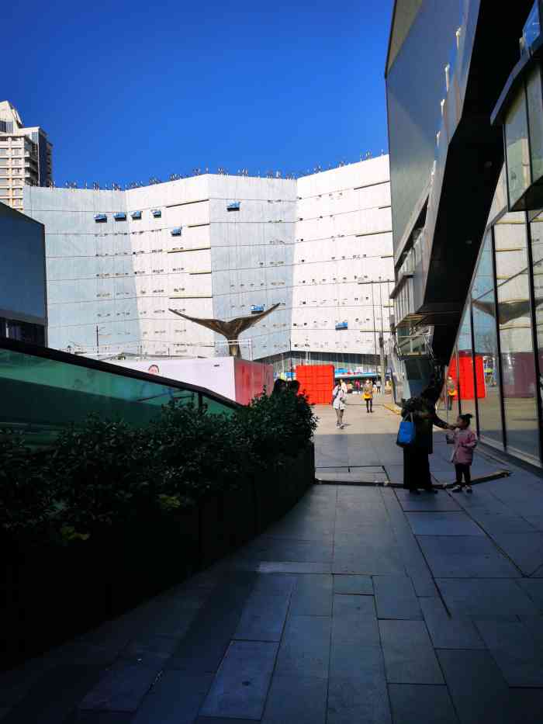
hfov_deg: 51.4
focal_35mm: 27
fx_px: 565
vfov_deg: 65.3
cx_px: 272
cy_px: 362
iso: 50
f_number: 1.6
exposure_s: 1/5000
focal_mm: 5.56
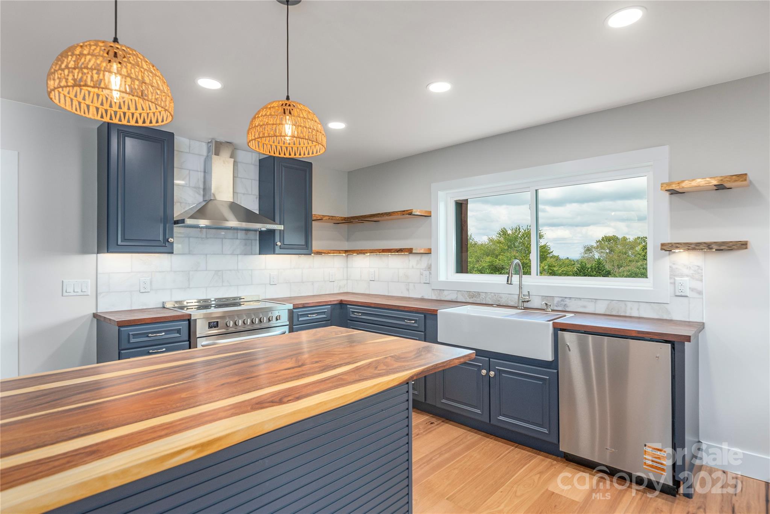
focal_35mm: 19
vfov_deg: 64.6
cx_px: 385
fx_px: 406
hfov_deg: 86.9
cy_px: 257
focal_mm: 19
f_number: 7.1
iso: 320
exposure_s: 1/100
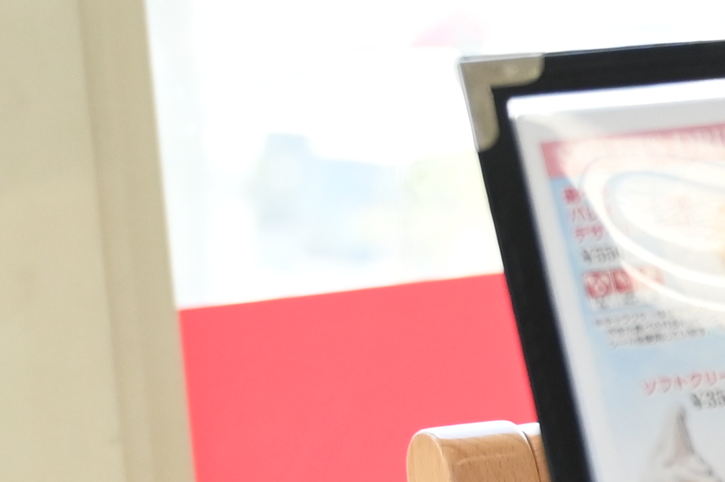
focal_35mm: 213
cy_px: 547
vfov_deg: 6.4
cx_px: 1612
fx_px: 4287
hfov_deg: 8.9
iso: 1100
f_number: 4
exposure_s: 1/500
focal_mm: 38
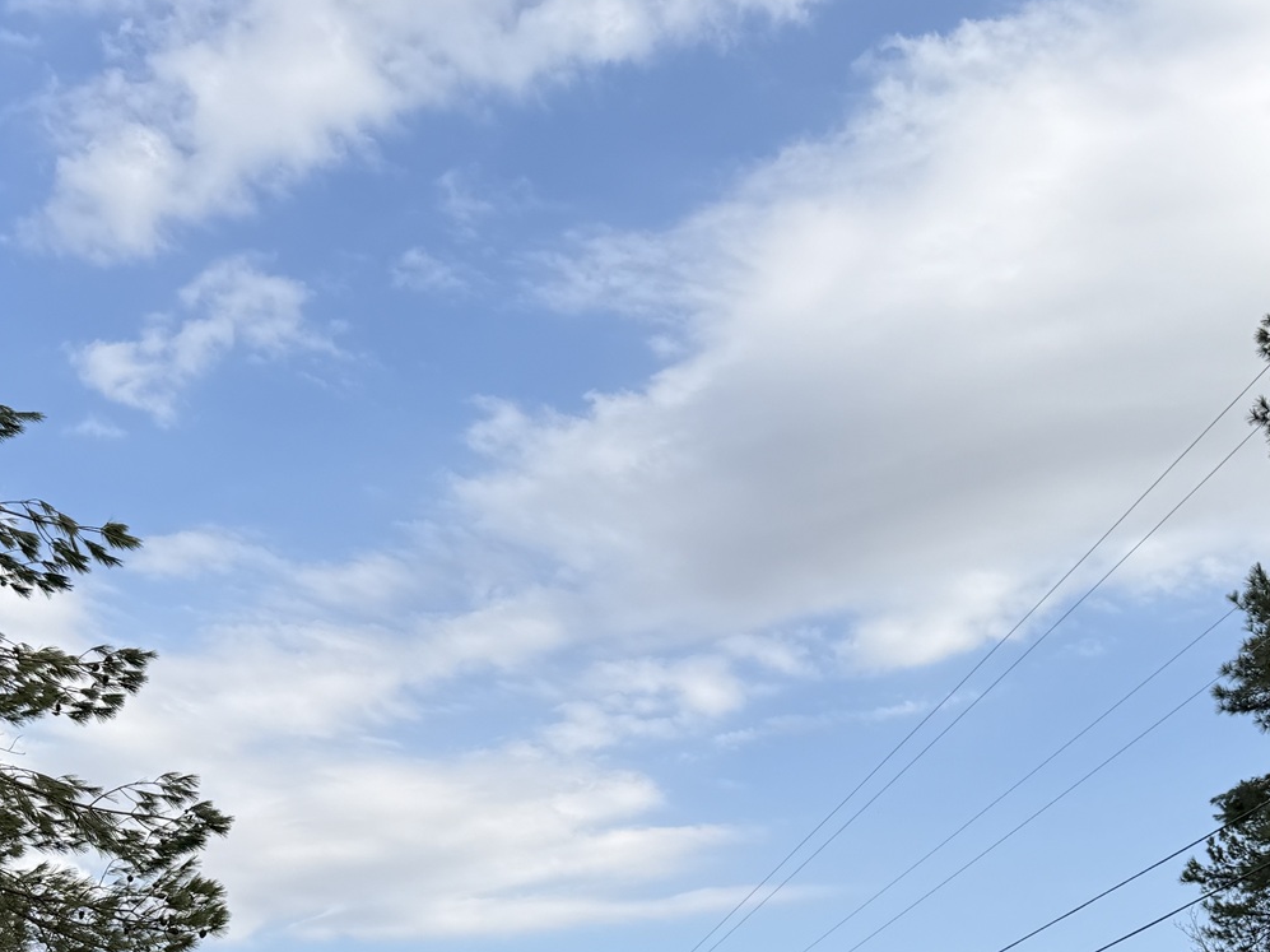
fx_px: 2017
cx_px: 494
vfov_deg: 24.8
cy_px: 1033
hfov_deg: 34.8
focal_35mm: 55
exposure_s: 1/3953
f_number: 1.78
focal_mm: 6.76
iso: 80
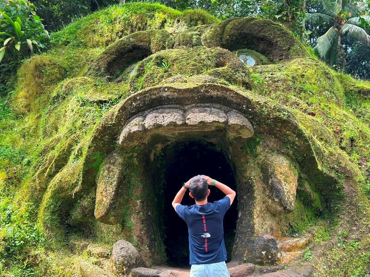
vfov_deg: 30.3
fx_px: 513
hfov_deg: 39.7
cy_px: 138
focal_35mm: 48
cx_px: 185
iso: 80
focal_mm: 6.86
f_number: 1.78
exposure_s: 1/564
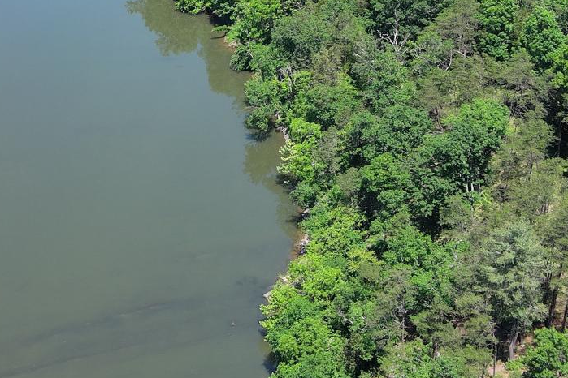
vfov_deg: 15.8
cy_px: 13
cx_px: 158
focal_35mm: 85
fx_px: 1341
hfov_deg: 23.7
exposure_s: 1/526
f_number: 2.8
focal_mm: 10.57
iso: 100
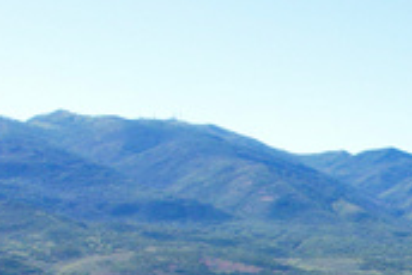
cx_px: 695
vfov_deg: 9.7
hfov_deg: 14.2
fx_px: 1500
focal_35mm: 131
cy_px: 578
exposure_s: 1/1250
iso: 100
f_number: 2.8
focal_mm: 8.38
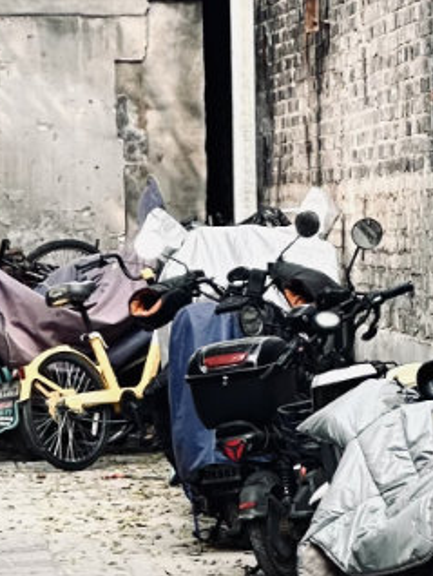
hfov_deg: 3.8
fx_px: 6446
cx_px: -27
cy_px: 302
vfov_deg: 5.1
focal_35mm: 387
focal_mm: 9
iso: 32
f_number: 2.8
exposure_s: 1/102
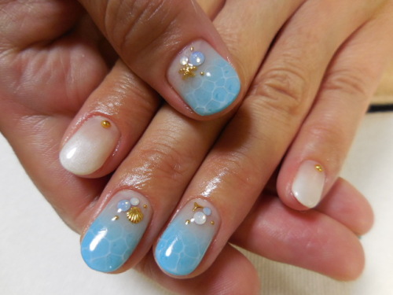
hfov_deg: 69.4
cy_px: 148
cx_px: 196
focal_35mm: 25
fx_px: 284
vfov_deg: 54.9
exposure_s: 1/30
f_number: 3.3
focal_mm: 4.5
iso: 220
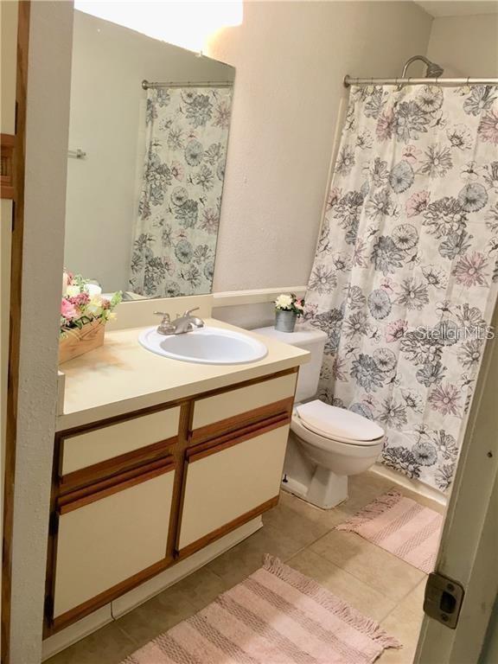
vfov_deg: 61.7
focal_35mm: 29
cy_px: 332
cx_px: 249
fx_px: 556
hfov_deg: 48.2
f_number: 2.2
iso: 25
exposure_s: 1/15
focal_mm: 4.15
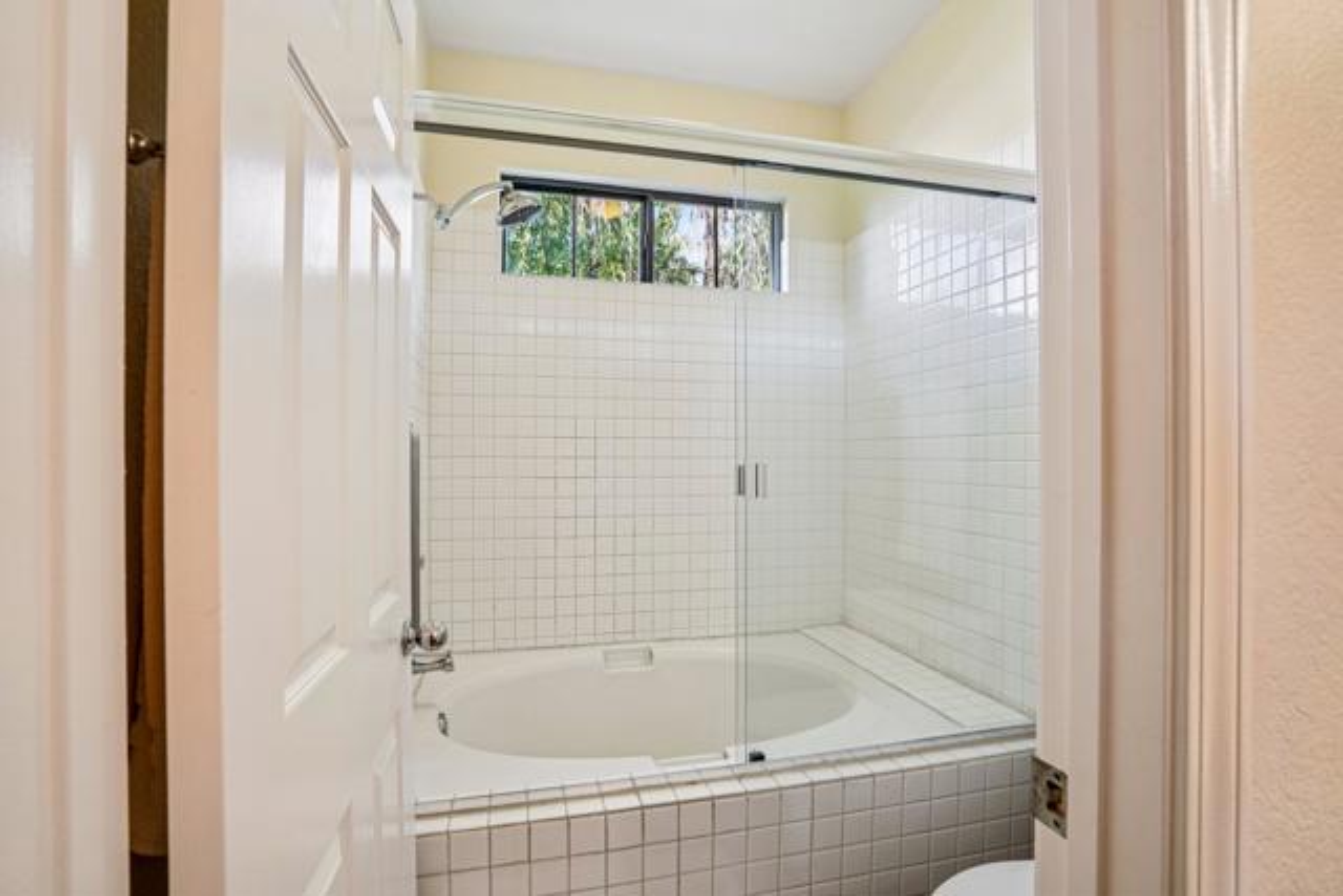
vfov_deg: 73.8
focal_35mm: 16
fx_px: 597
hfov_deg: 96.7
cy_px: 448
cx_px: 672
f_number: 8
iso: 400
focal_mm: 16
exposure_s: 1/25
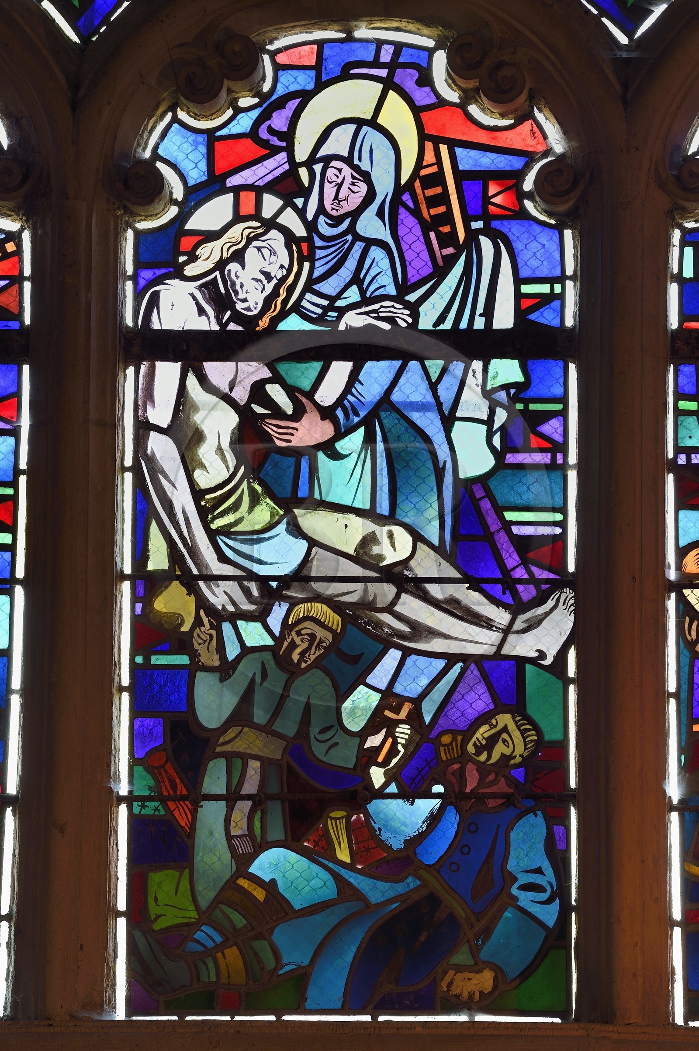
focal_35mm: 190
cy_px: 526
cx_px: 350
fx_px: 5540
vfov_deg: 10.8
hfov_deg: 7.2
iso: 200
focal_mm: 190
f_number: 7.1
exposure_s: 1/10
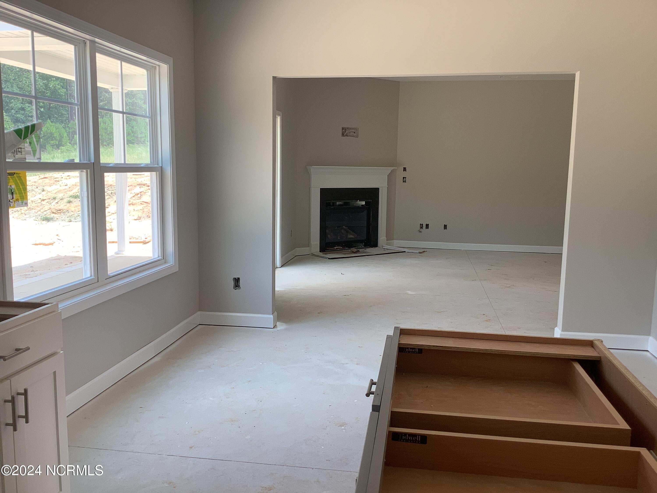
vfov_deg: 45.4
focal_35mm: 31
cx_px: 328
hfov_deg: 58.4
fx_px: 588
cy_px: 246
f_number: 2.4
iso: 50
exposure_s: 1/120
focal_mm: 3.3
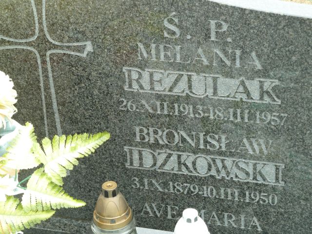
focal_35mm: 96
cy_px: 117
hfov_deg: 20.4
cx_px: 156
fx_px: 865
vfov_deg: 15.4
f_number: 4.3
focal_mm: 15.8
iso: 100
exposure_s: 1/40
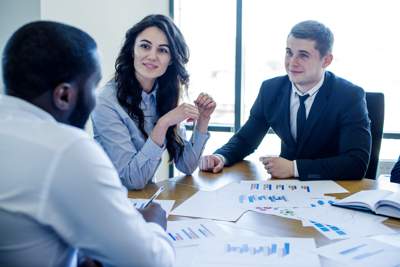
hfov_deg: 39.6
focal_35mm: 50
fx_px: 556
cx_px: 200
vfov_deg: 27.0
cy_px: 134
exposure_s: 1/100
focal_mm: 50
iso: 500
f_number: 3.2
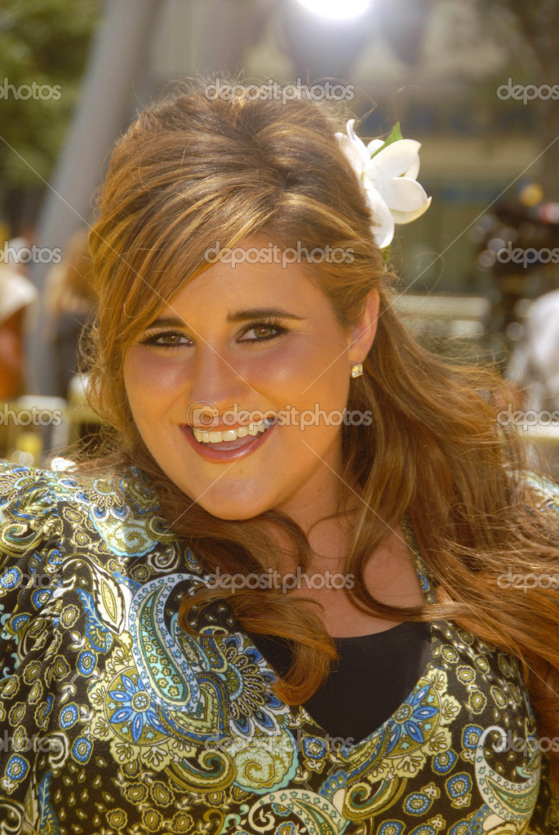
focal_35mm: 142
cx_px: 280
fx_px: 3309
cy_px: 418
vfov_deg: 14.4
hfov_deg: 9.7
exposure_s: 1/250
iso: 100
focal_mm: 95
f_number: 8
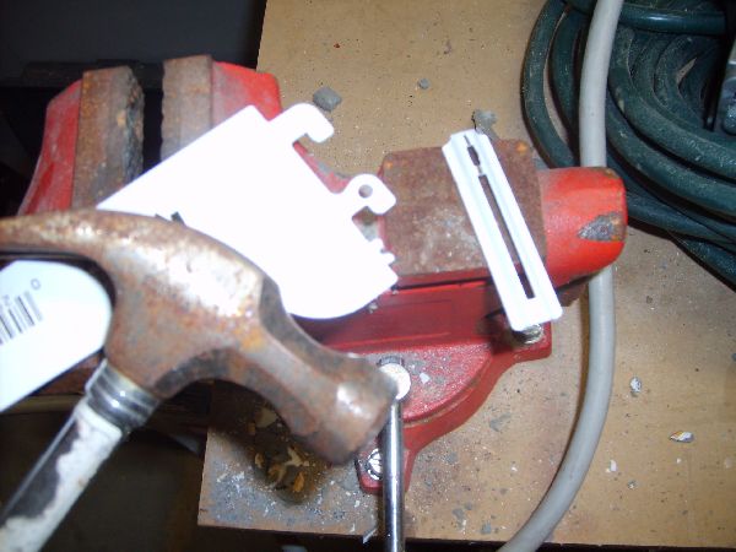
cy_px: 276
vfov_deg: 40.7
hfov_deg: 52.6
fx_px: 744
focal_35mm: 35
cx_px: 368
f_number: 2.8
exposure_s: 1/45
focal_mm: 5.8
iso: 100
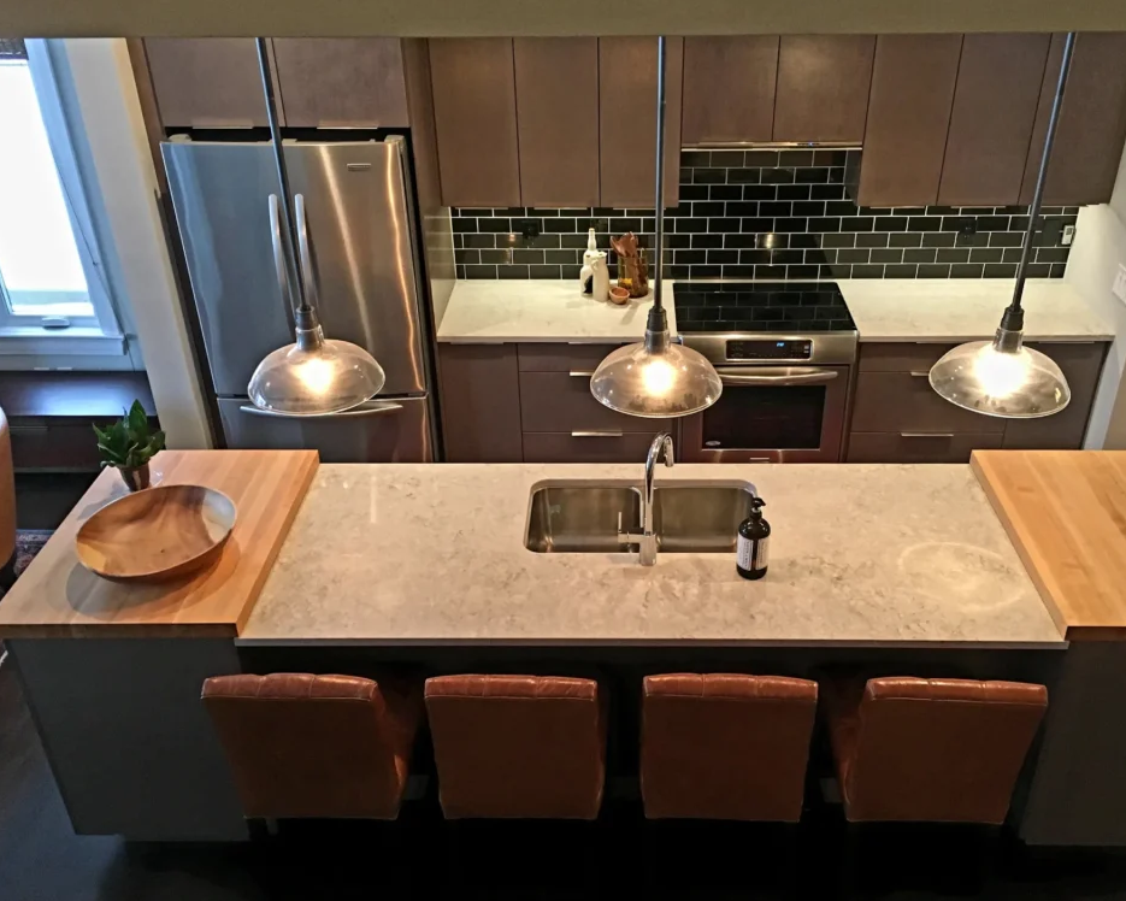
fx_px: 1033
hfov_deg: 57.1
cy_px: 442
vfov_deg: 47.1
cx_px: 613
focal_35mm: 31
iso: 160
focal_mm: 4.15
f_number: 2.2
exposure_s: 1/30
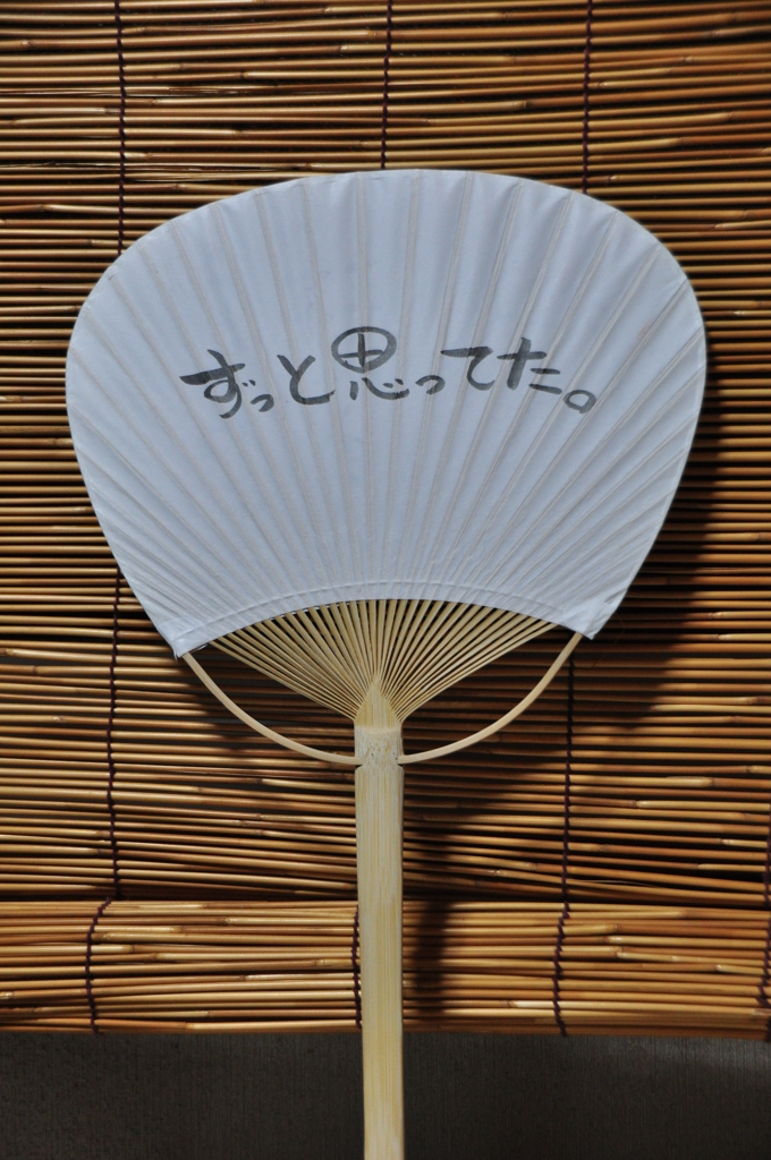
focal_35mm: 75
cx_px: 386
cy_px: 580
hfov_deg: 18.1
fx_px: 2416
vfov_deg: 27.0
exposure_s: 1/40
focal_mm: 50
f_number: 5.6
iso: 800
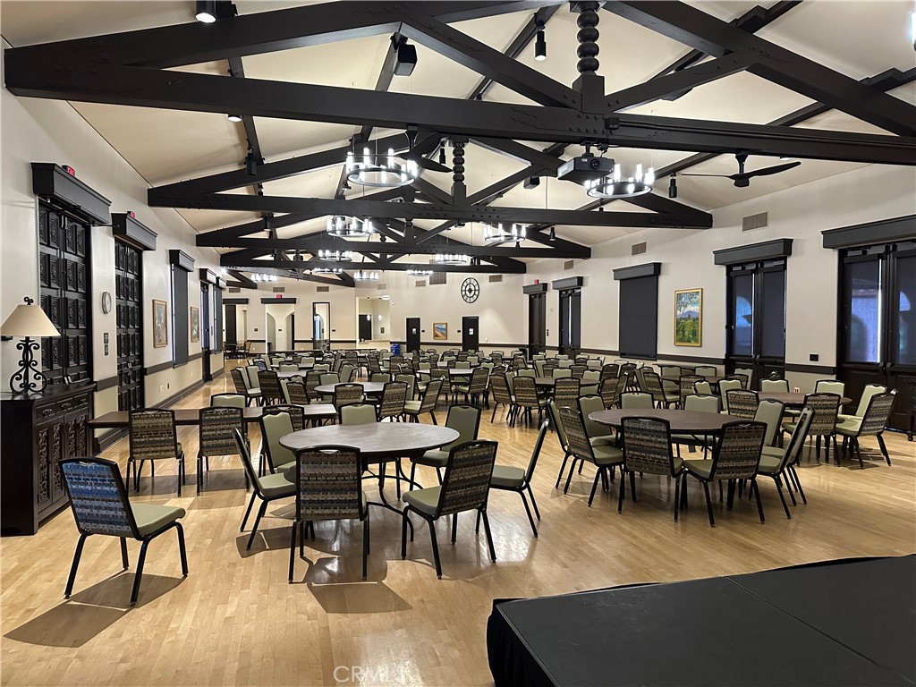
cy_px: 344
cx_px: 458
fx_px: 635
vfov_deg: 56.8
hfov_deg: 71.6
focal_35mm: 24
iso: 500
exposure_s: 1/60
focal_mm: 6.86
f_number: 1.78
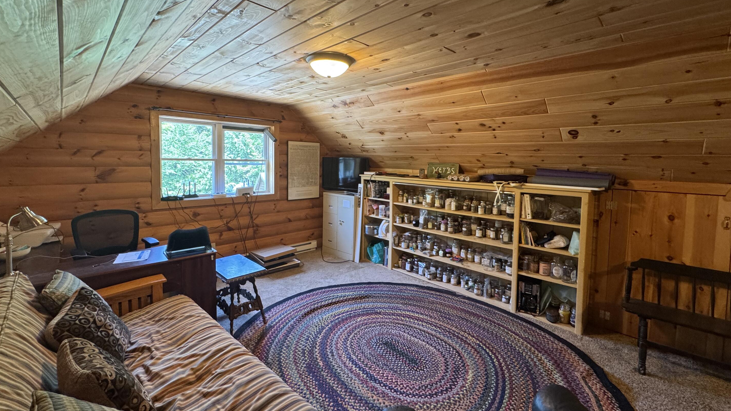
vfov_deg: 66.8
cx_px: 368
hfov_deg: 99.4
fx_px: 310
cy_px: 178
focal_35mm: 16
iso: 320
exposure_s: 1/60
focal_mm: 2.22
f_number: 2.2
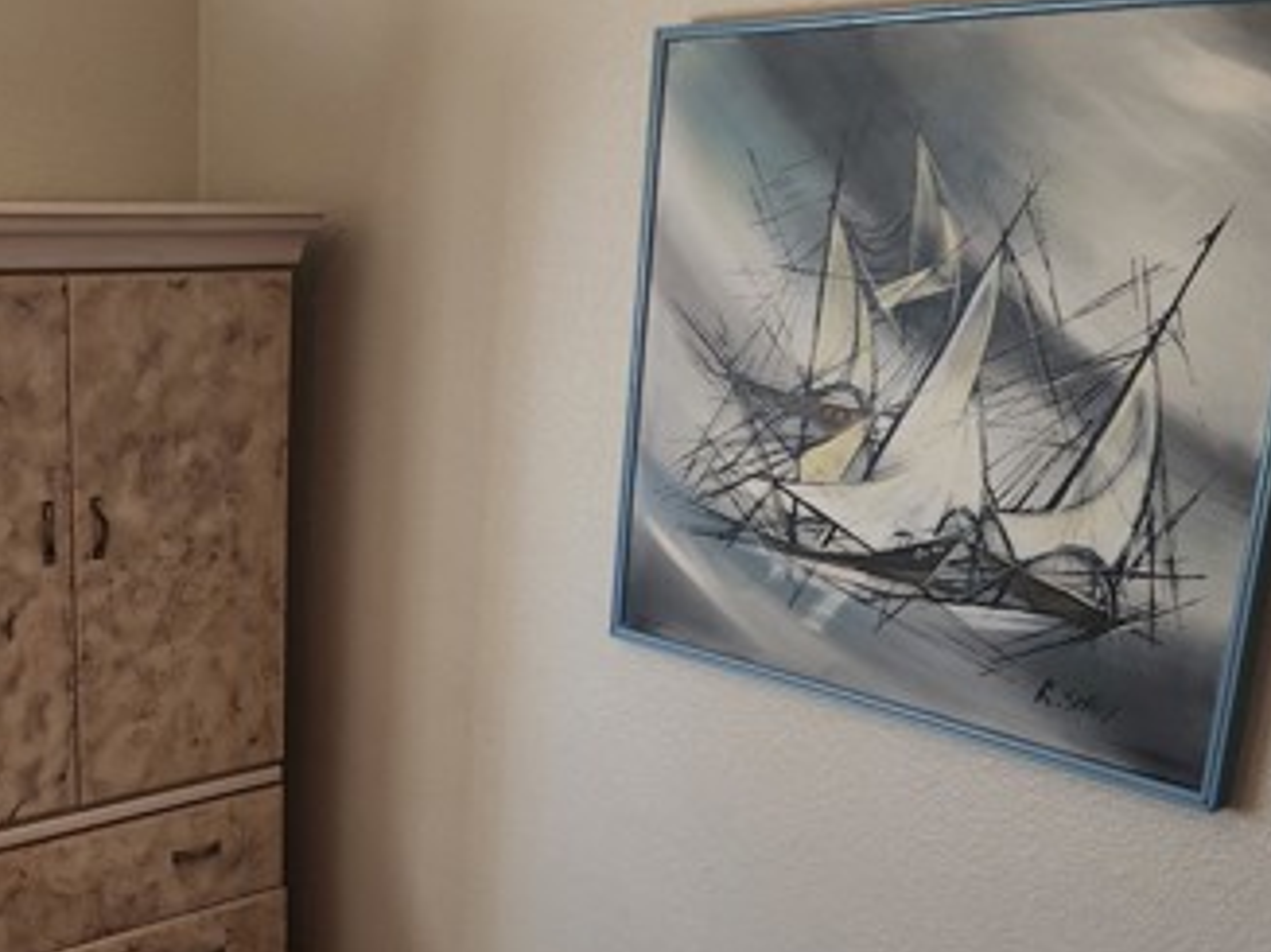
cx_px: 225
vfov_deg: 31.8
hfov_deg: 40.1
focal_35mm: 45
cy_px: 676
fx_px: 1652
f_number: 1.8
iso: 100
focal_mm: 6.4
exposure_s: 1/40
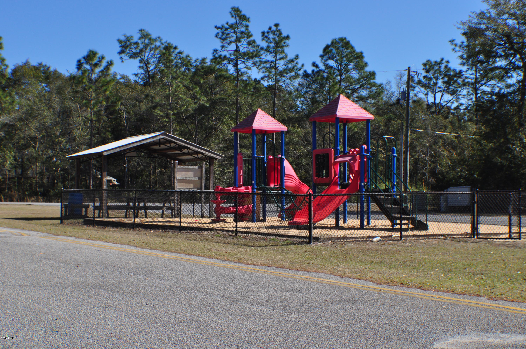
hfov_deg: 24.6
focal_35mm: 82
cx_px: 263
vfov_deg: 16.5
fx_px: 1204
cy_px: 174
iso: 320
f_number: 11
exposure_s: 1/500
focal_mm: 55
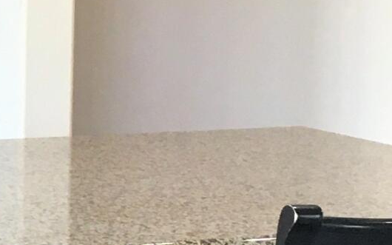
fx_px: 1858
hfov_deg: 11.5
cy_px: 81
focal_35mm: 174
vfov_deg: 7.5
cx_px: -203
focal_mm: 4.15
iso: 32
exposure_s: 1/30
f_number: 2.2
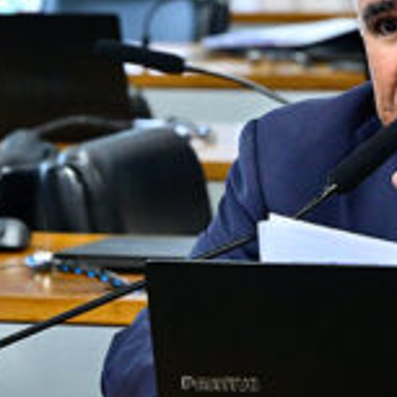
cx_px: 446
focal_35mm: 329
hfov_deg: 5.3
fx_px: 4269
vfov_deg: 5.3
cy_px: 153
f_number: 5
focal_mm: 94
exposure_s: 1/160
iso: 4000
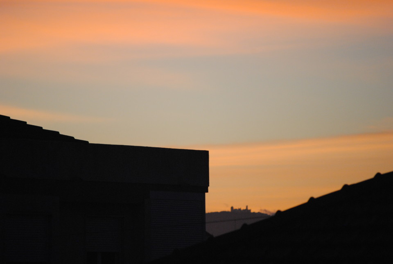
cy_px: 132
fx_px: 3283
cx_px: 196
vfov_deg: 4.6
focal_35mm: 300
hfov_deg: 6.9
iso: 800
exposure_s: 1/160
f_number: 5.6
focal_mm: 200
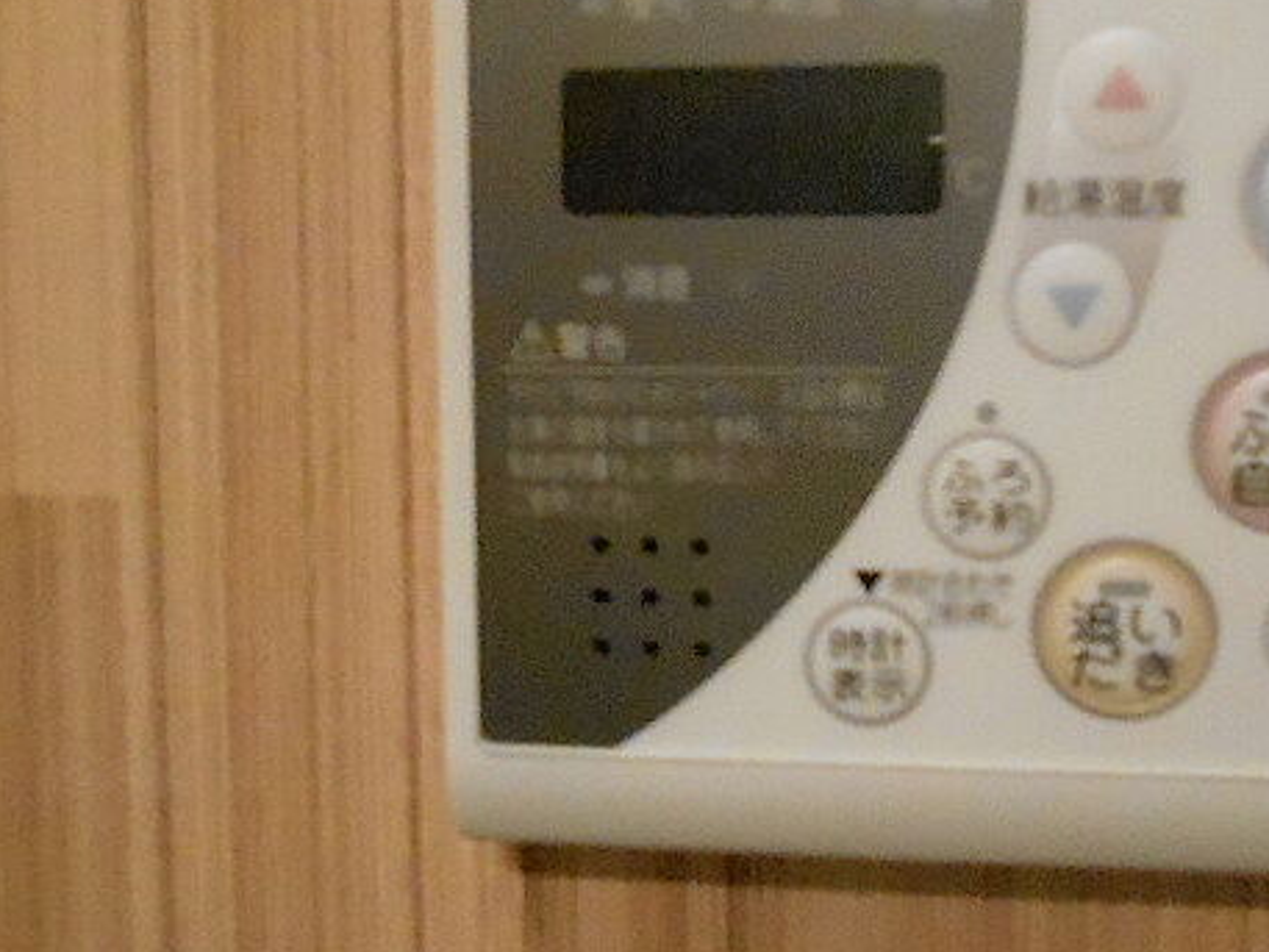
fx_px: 1540
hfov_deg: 43.9
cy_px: 380
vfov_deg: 34.3
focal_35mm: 42
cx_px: 877
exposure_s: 1/100
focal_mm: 5.1
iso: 3200
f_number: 3.4
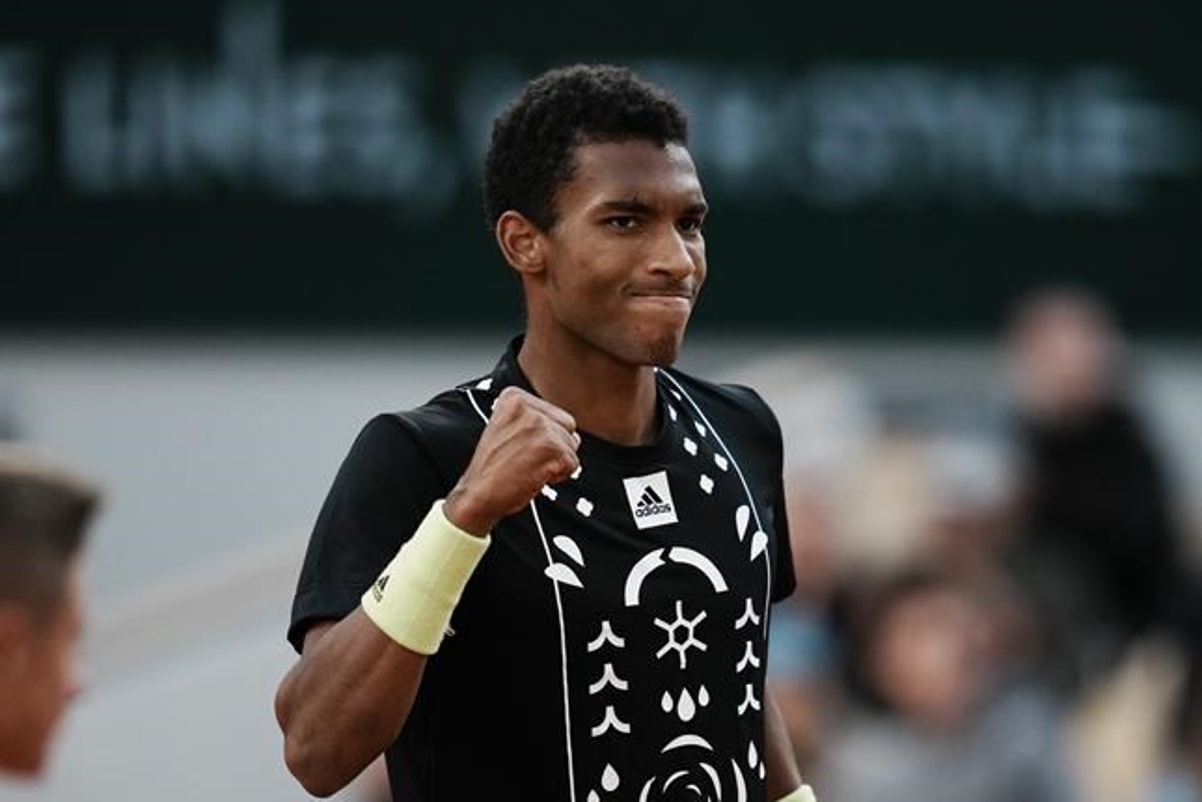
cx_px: 598
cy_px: 402
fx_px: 13455
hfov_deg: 5.1
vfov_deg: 3.4
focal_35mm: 403
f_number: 2.8
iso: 1600
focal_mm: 400
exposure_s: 1/8000
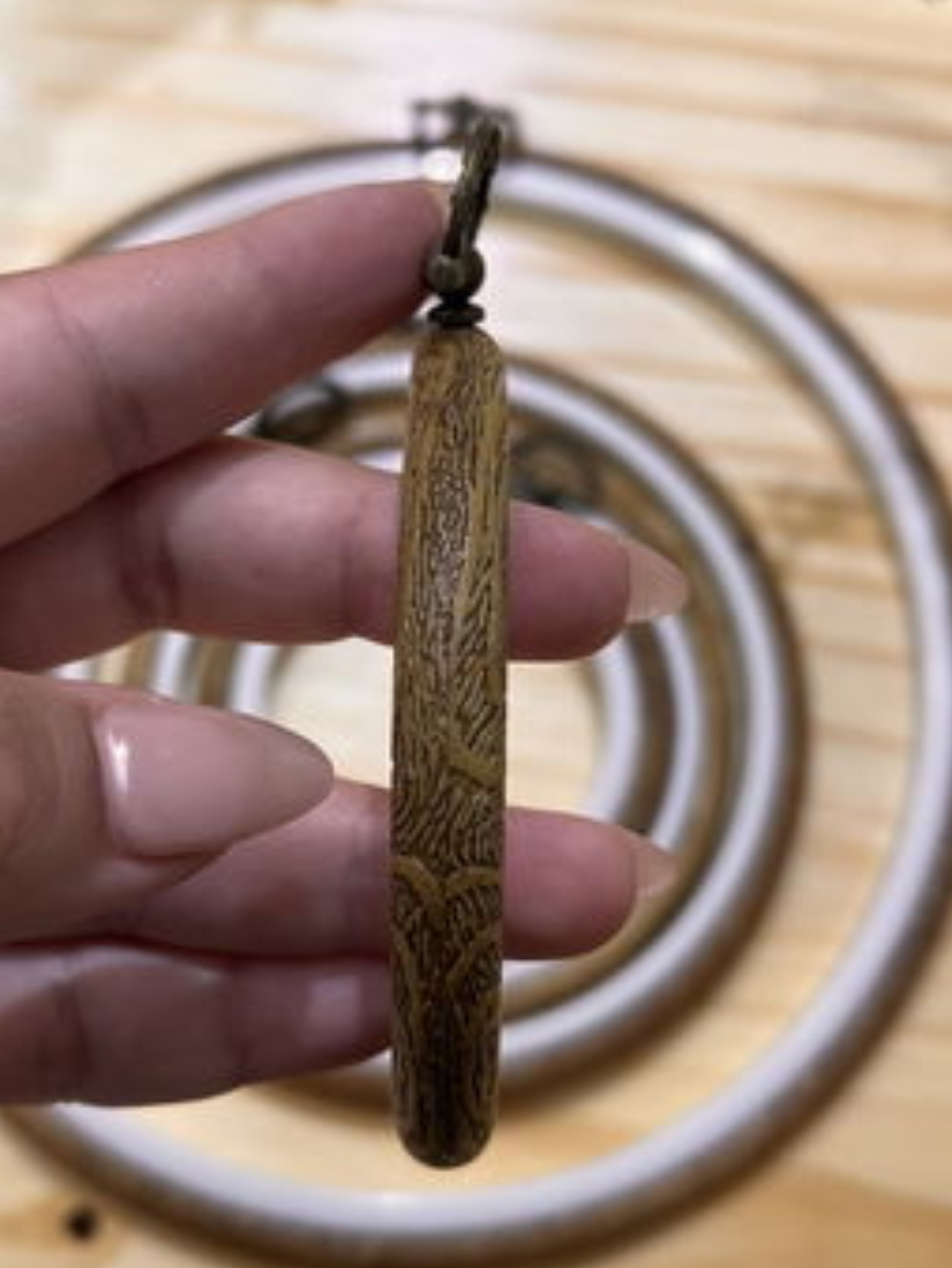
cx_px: 382
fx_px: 1502
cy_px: 595
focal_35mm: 41
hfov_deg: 35.1
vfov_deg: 45.7
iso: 32
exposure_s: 1/129
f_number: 1.6
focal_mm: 5.1
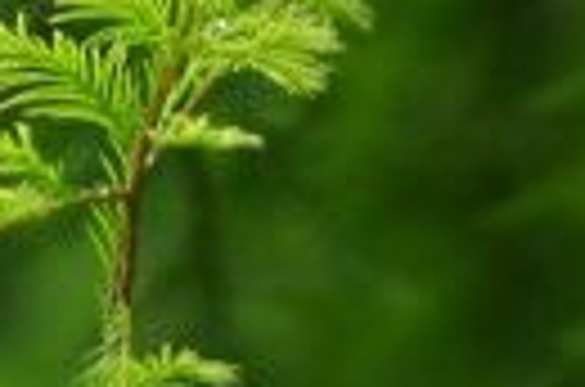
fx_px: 35890
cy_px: 626
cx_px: 58
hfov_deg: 0.9
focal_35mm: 2214
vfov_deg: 0.6
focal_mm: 300
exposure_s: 1/30
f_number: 5.6
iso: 100
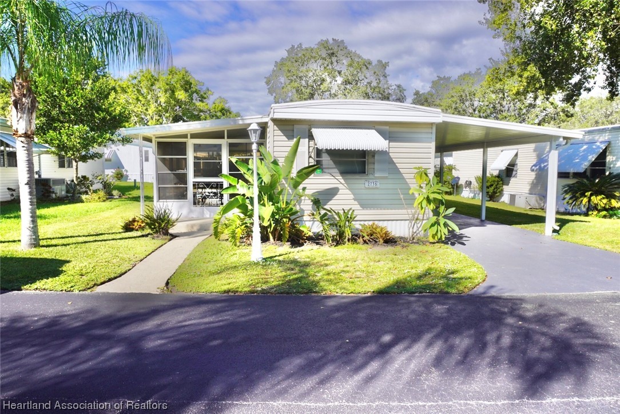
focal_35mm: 26
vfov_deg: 50.5
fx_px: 439
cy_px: 207
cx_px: 310
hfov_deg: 70.4
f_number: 10
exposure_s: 1/160
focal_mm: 17
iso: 100
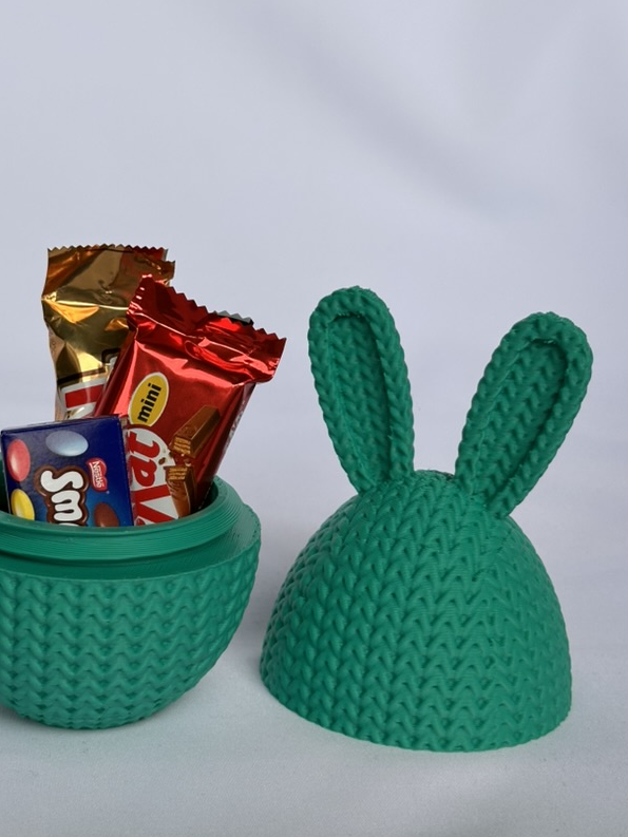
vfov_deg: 31.2
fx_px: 1499
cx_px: 261
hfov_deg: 23.6
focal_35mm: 62
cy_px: 403
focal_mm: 6.86
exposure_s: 1/241
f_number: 1.78
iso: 50
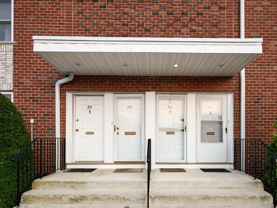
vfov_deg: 64.9
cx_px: 154
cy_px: 131
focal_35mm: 20
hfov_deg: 81.4
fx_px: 160
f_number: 5.6
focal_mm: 14
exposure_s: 1/100
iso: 100
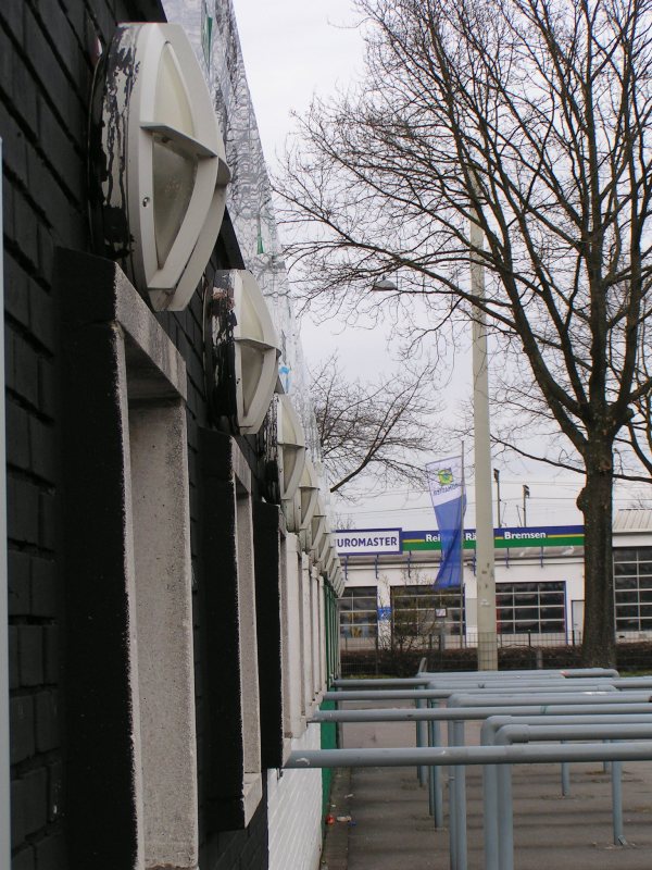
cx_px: 326
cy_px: 435
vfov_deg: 28.6
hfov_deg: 21.6
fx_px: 1708
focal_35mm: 68
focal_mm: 10.5
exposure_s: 1/160
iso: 50
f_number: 4.5
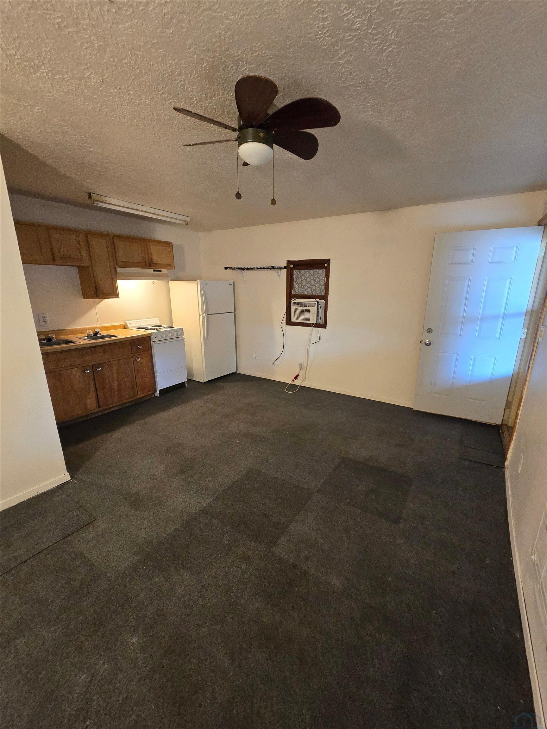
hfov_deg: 89.9
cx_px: 274
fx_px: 274
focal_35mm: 13
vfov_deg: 106.2
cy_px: 364
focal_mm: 2.2
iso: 800
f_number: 2.2
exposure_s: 1/60
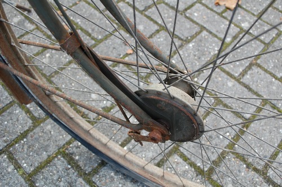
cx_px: 141
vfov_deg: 39.9
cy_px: 94
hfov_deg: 57.3
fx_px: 258
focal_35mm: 33
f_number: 5.6
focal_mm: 22
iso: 320
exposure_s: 1/125
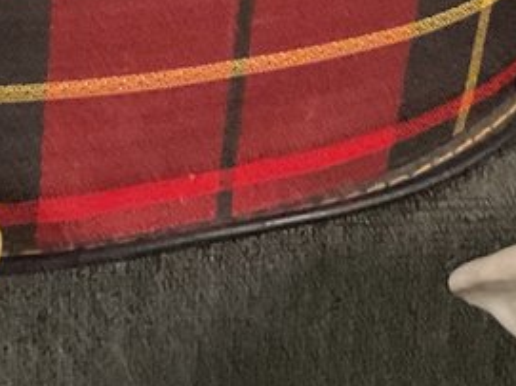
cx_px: 174
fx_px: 2414
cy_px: -490
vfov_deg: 8.5
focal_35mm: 162
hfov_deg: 12.2
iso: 250
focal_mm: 3
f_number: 1.8
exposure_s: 1/60
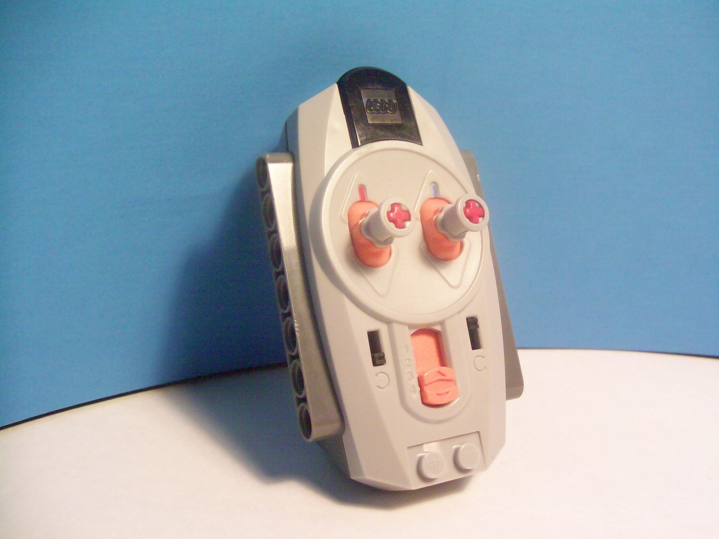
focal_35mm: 36
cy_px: 270
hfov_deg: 51.4
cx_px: 360
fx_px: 748
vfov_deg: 39.7
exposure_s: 1/45.4
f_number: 2.7
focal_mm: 6
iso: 140
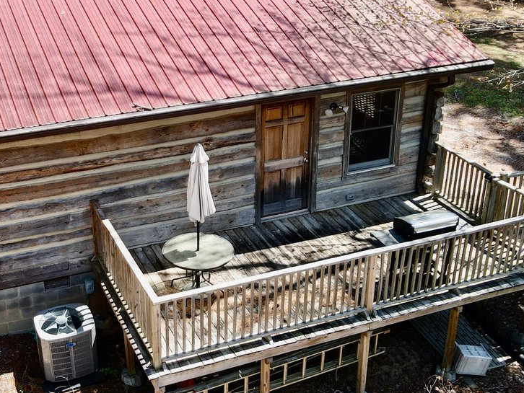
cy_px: 171
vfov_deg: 29.1
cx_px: 185
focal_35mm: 50
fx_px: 757
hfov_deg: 37.9
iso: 100
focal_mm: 4.5
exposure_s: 1/200
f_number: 2.8
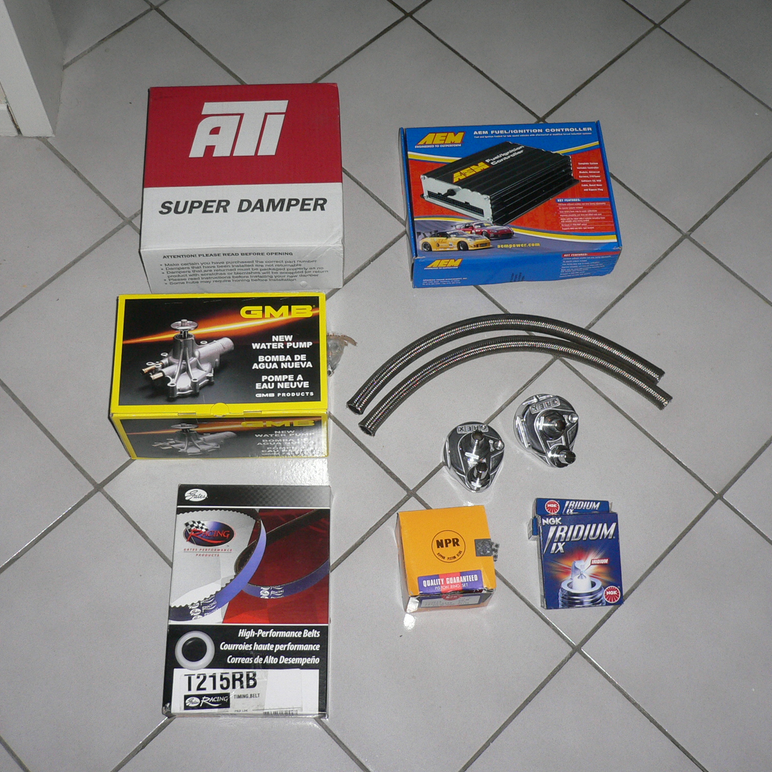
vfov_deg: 40.0
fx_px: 1060
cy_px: 387
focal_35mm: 42
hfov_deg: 40.0
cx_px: 389
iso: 100
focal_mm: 5.8
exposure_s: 1/60
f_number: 2.8
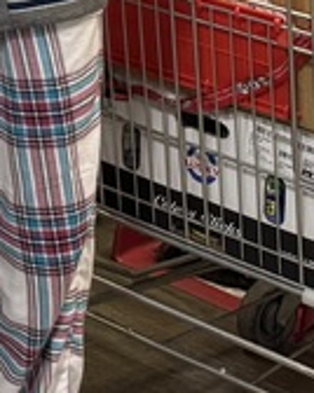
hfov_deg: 8.7
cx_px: -663
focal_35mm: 143
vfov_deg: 11.9
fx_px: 1664
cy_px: -407
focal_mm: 6.76
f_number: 1.78
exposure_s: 1/60
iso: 160
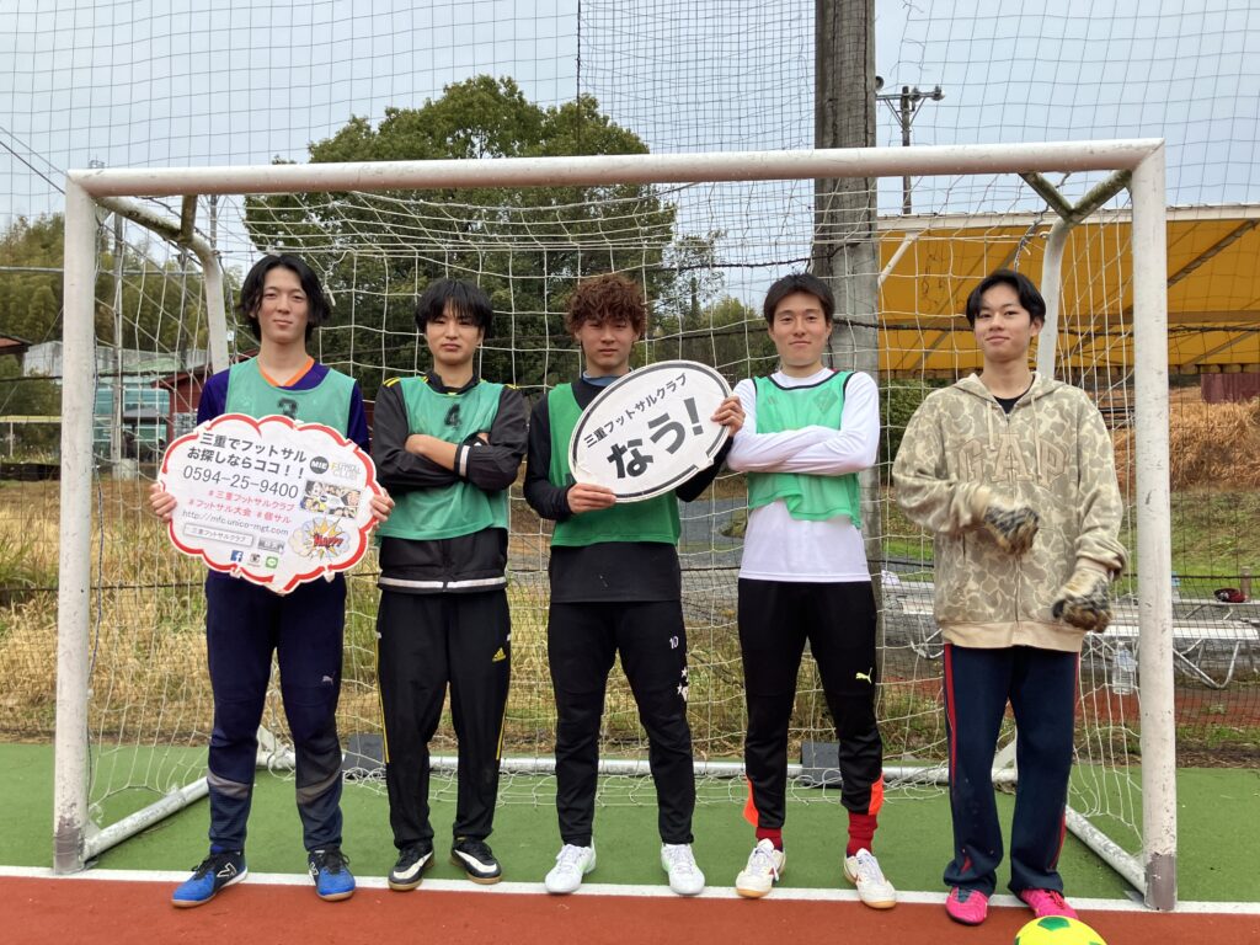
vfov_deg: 49.7
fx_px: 1019
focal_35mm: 28
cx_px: 630
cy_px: 472
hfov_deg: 63.4
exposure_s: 1/107
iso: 80
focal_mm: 3.99
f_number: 1.8
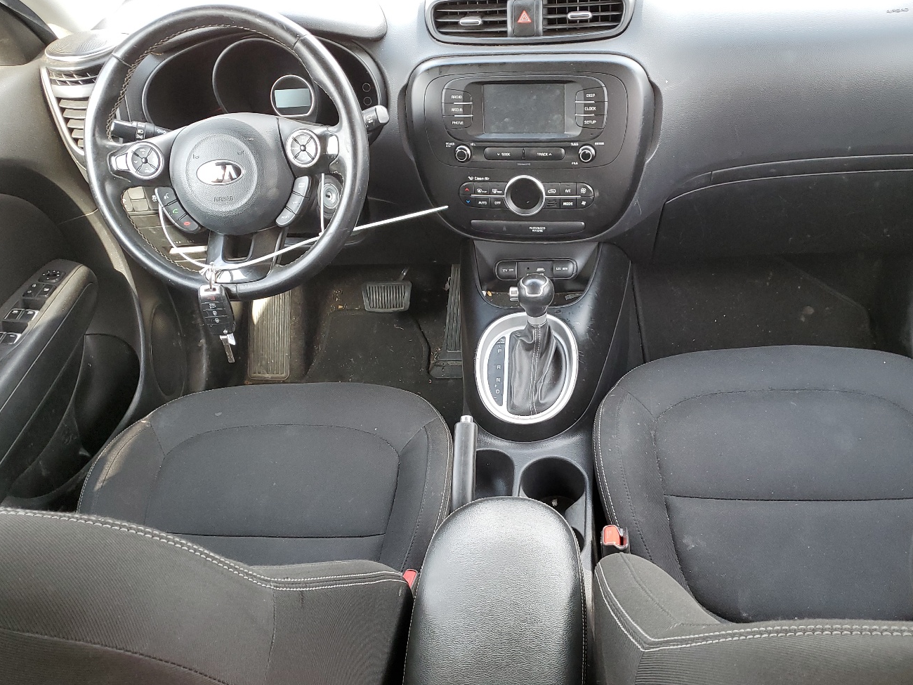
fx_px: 844
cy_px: 386
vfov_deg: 44.1
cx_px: 499
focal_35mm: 32
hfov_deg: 56.7
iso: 84
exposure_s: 1/120
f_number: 1.5
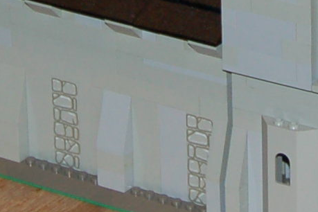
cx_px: 265
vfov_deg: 4.0
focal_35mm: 334
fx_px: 2950
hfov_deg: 6.2
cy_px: -308
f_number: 4.5
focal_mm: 34
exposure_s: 1/60
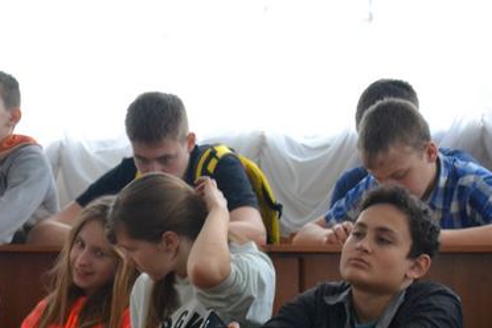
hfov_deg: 14.4
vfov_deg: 9.6
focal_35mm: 142
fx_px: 1941
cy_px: 288
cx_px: 135
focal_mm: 44
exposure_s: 1/60
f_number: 5.3
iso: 1250
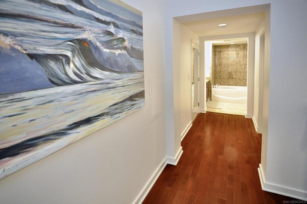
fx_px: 141
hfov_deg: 95.1
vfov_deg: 71.9
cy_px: 102
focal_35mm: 16
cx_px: 154
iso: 800
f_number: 2.8
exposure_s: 1/30
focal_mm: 11
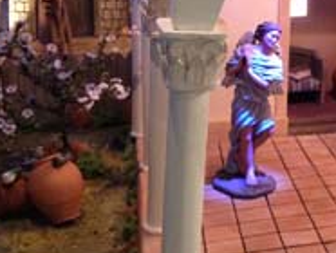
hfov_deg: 19.9
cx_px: 372
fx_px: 914
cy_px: 8
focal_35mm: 94
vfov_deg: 15.5
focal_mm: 4.28
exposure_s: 1/20
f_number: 2.4
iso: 320
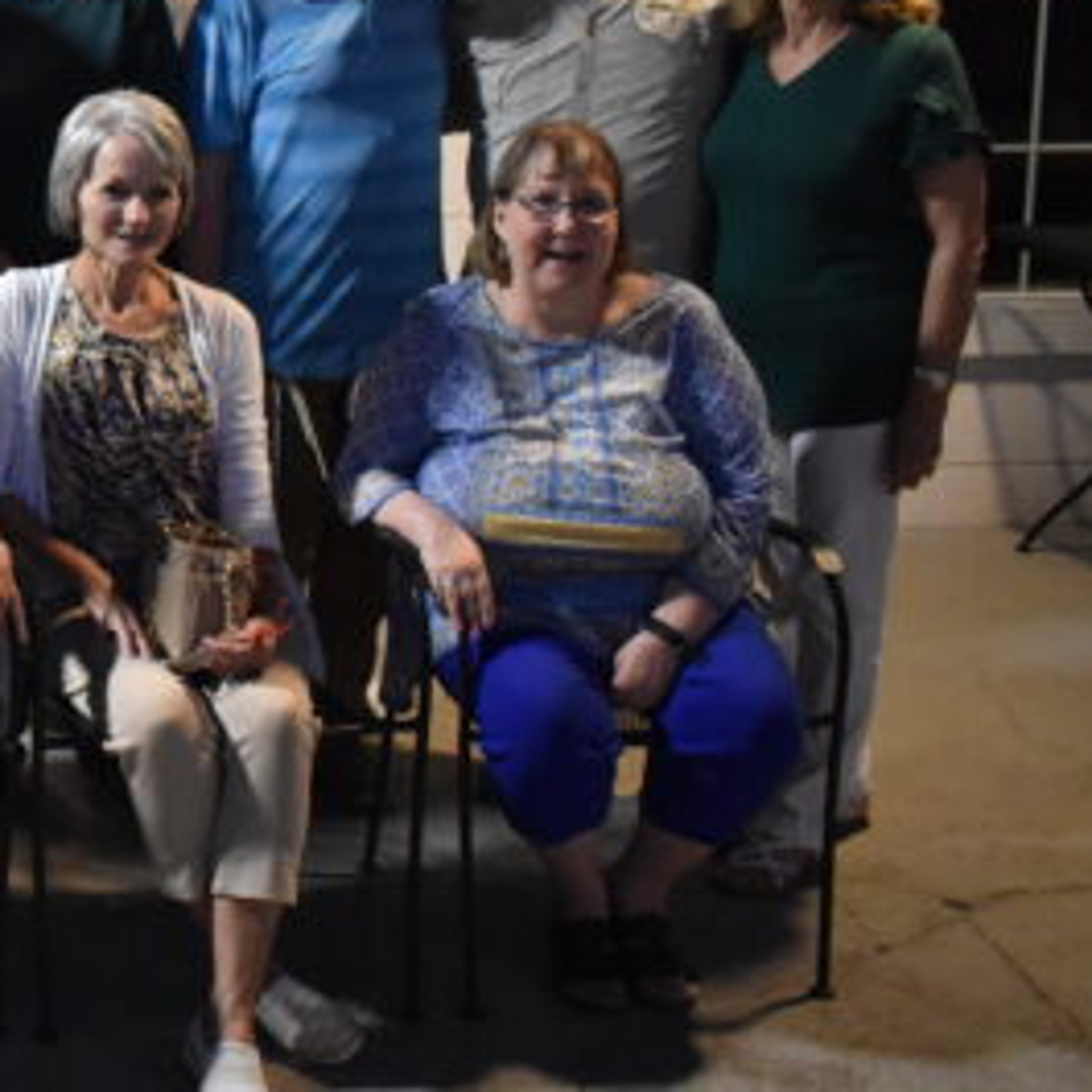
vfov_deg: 26.1
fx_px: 2320
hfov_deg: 22.9
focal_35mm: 65
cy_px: 243
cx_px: -408
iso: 3200
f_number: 3.5
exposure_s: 1/30
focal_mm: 18
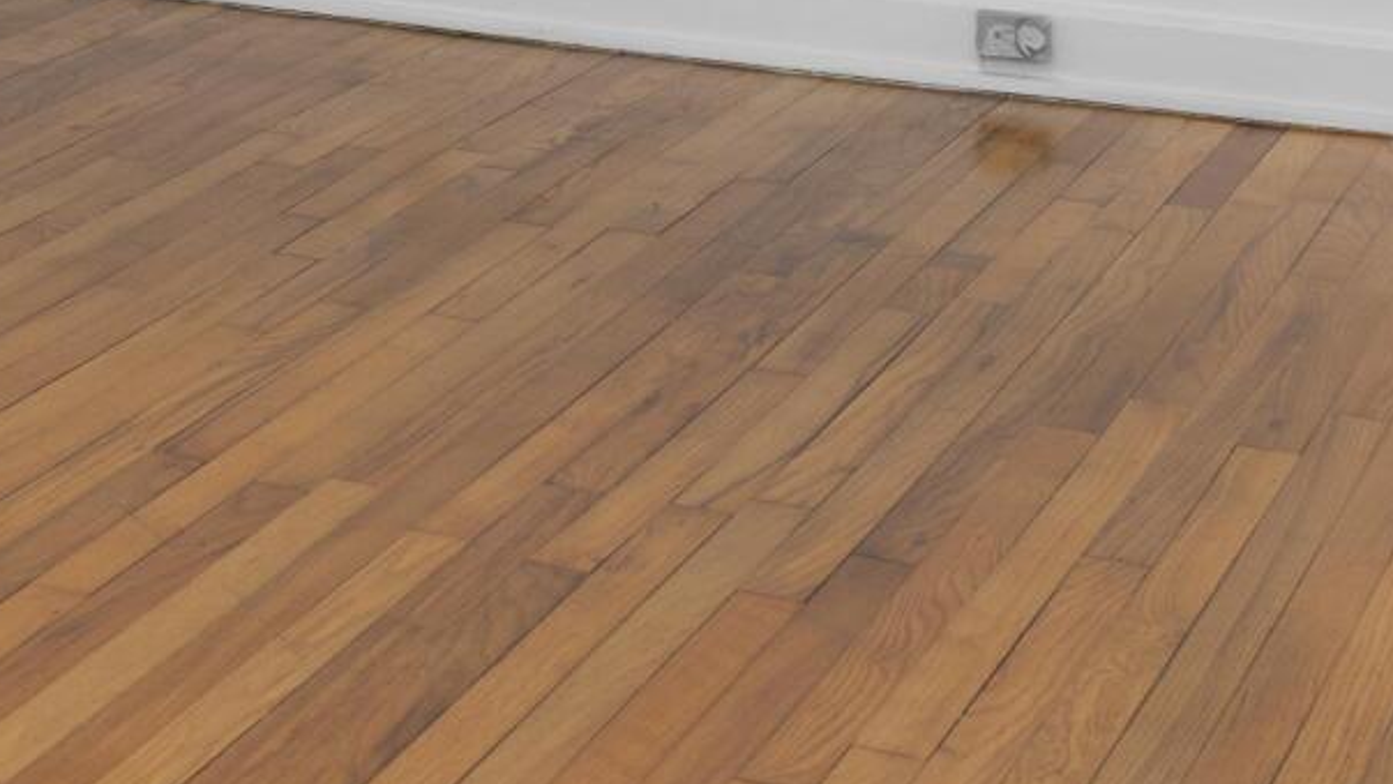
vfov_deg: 10.7
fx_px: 3842
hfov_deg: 19.2
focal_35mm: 104
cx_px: -341
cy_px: -772
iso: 100
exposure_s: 1.3
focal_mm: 20
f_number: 9
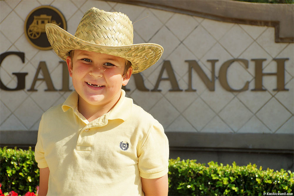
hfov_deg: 23.9
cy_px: 98
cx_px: 147
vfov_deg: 16.1
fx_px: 694
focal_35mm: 85
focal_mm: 85
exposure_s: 1/160
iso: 100
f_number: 10
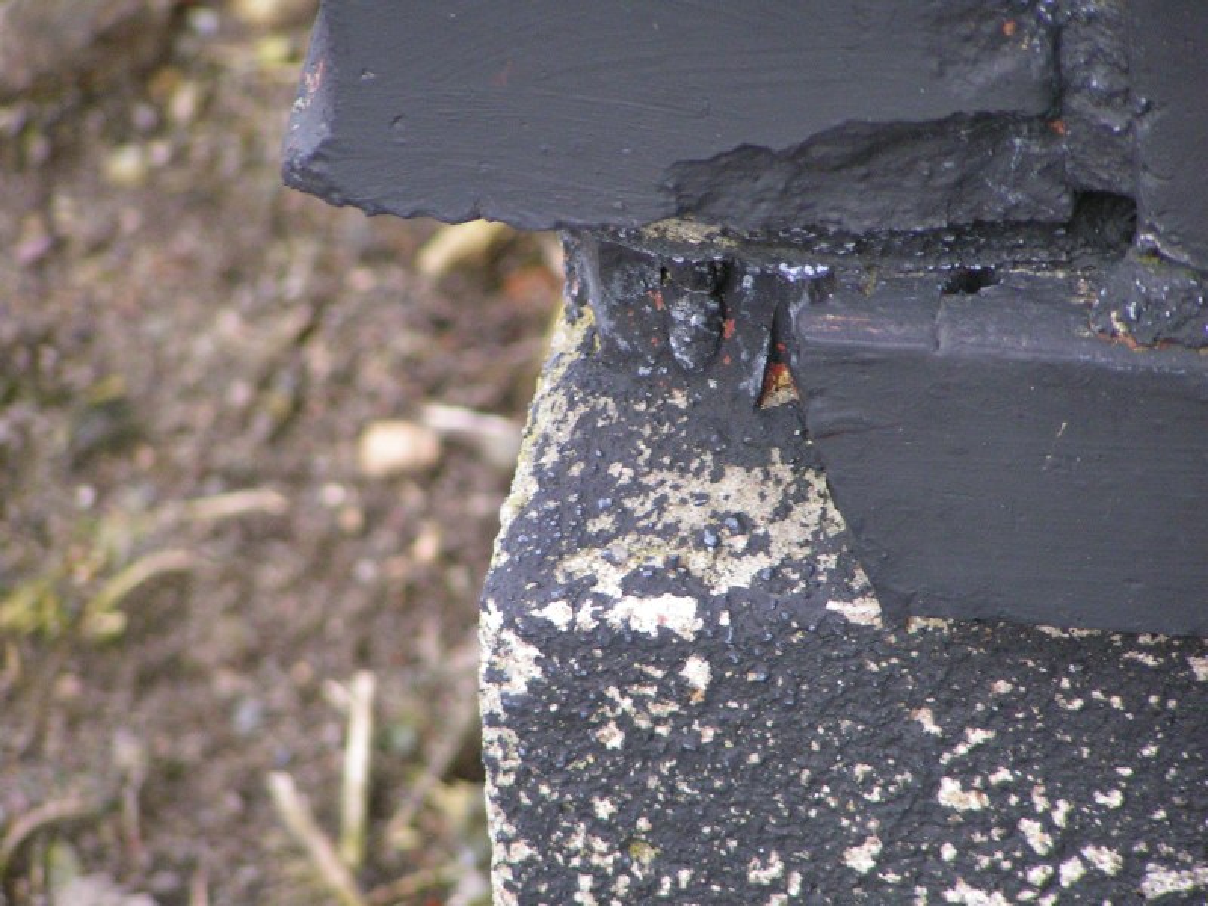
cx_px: 604
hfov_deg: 6.1
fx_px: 11376
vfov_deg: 4.6
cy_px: 453
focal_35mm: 326
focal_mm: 49.8
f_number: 3.5
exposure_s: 1/100
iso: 200
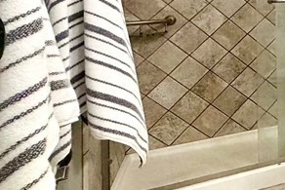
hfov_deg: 25.2
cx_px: 462
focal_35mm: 51
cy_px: -19
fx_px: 404
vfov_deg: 24.7
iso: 250
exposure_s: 1/60
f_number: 2.2
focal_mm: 2.22
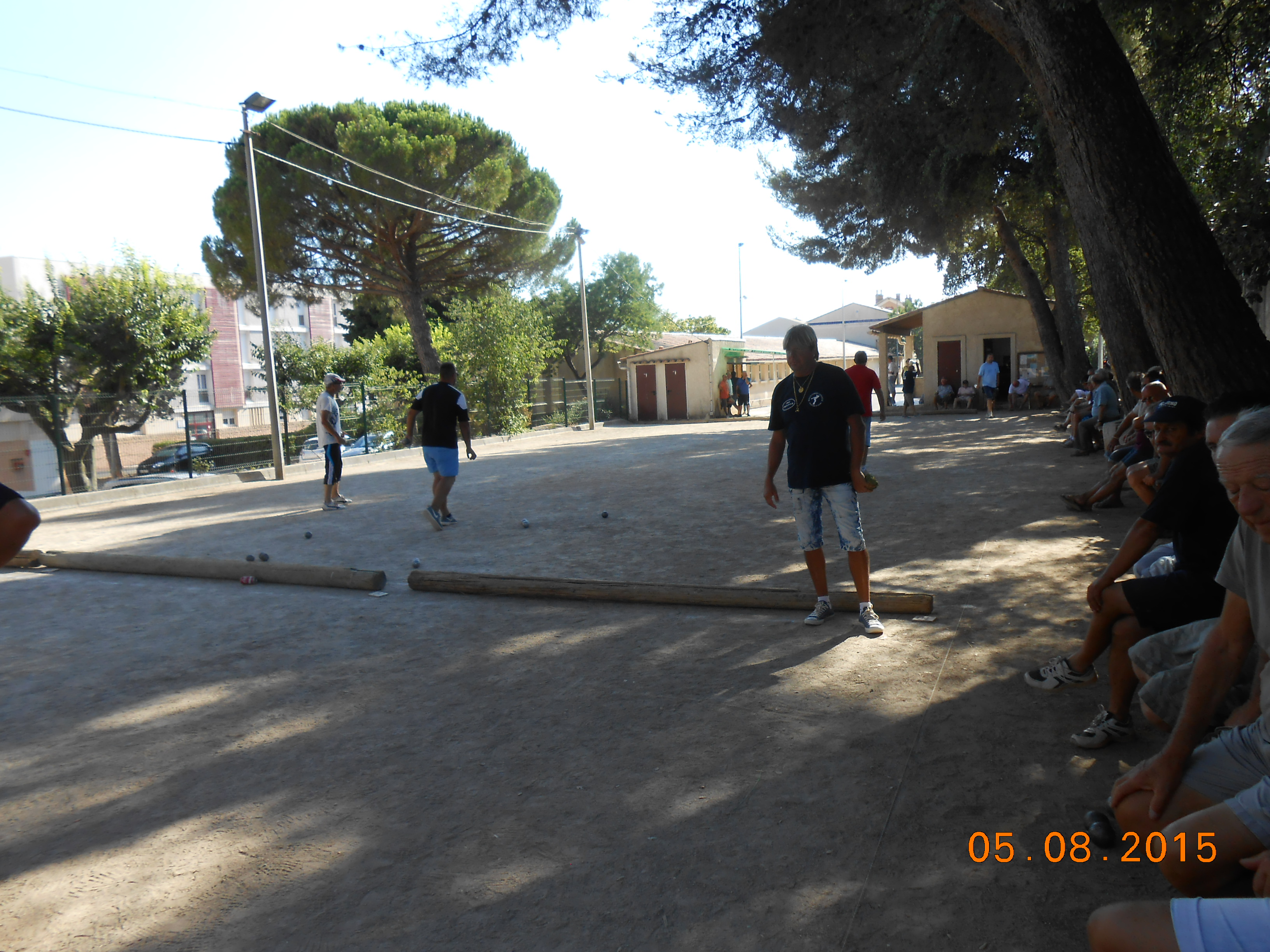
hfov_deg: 67.3
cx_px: 635
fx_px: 954
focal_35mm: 26
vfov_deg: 53.1
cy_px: 476
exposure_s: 1/250
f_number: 3.5
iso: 80
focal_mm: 4.6
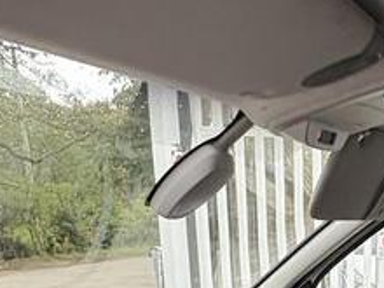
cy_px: 443
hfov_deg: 32.6
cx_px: 323
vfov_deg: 21.2
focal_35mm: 57
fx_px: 632
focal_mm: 2.22
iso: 125
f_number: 2.2
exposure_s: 1/99
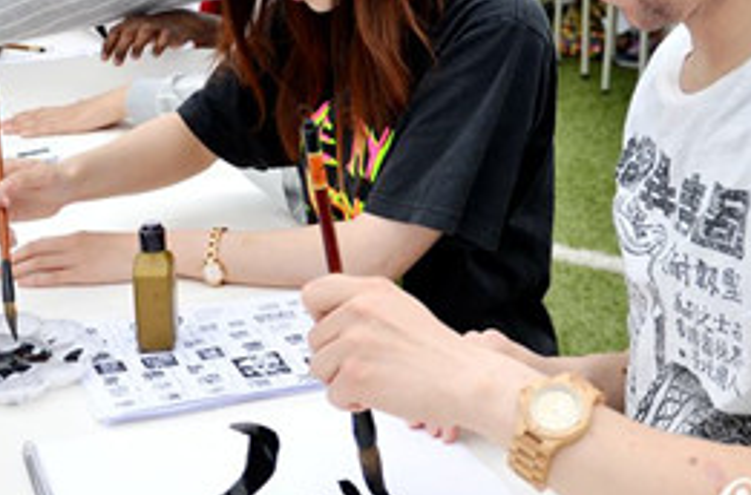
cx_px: 437
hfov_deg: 28.1
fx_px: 1496
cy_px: 220
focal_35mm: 72
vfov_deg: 18.8
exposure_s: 1/640
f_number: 4
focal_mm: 25
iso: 100
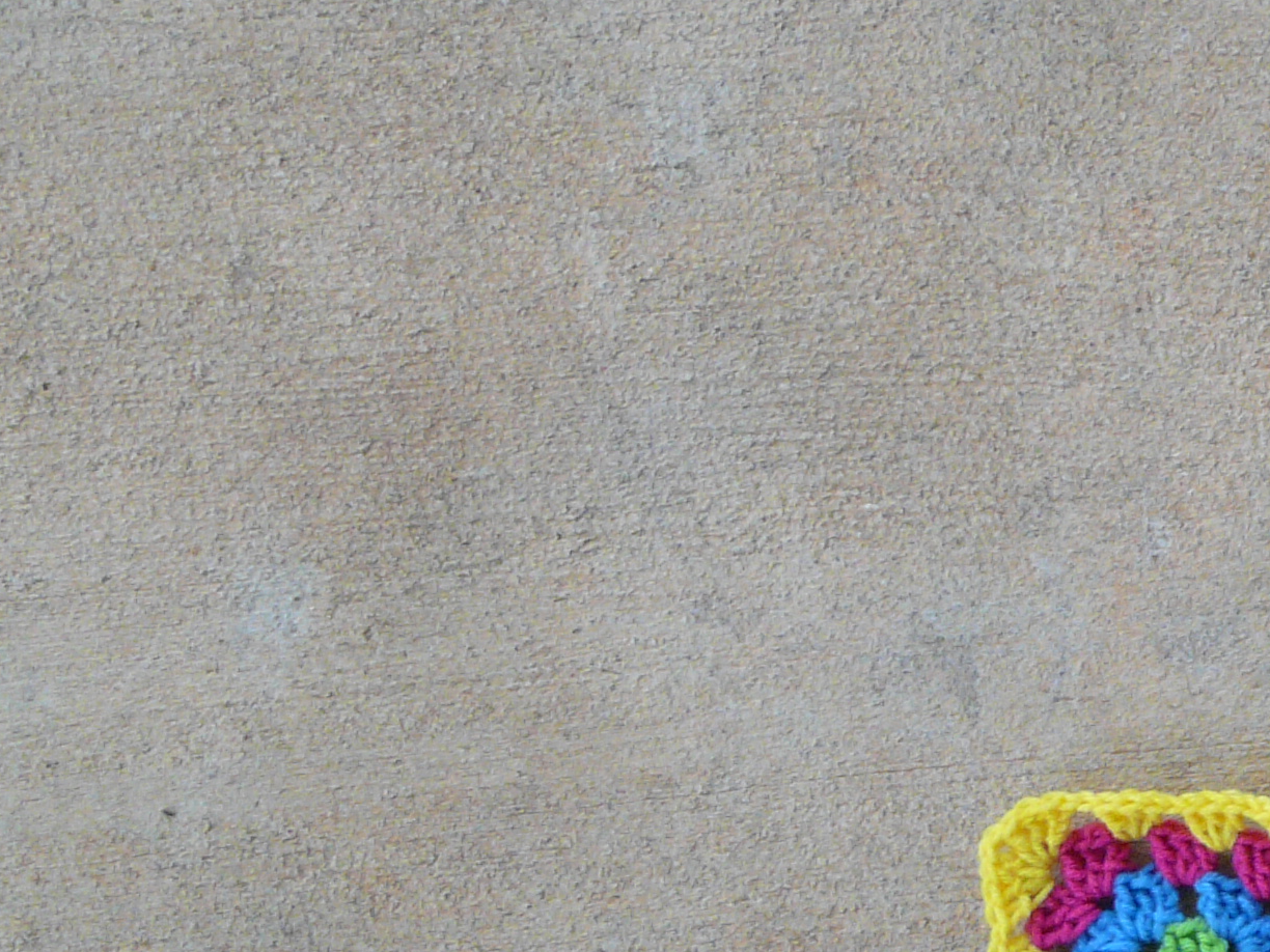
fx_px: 4403
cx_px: 1545
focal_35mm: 120
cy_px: 634
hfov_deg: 15.8
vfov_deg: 12.3
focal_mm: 7.4
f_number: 3.2
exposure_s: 1/25
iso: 200
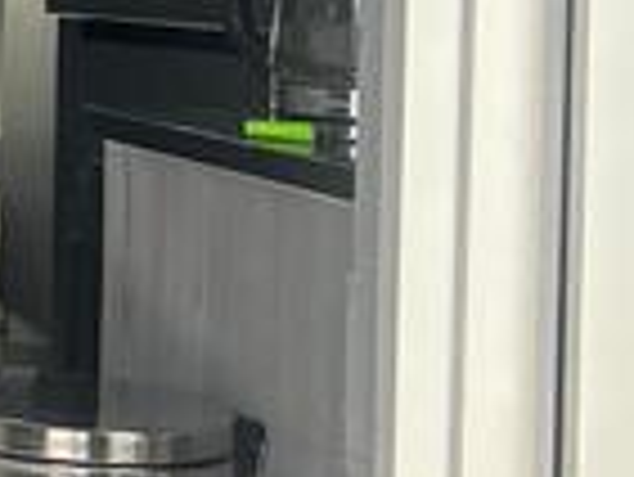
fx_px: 2695
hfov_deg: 10.7
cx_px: -1057
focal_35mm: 147
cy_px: -130
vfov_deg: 9.9
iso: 125
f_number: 1.5
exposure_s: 1/71
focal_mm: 5.7
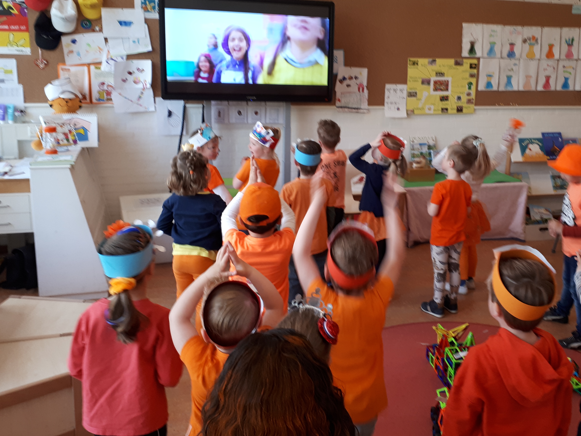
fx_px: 604
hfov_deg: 50.6
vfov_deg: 39.5
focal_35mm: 36
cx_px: 375
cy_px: 174
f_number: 1.9
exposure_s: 1/33
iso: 80
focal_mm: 3.6
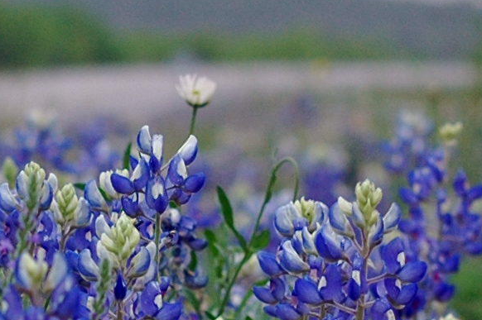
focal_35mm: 543
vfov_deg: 2.5
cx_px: -321
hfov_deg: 3.8
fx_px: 7264
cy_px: 399
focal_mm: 70
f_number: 8
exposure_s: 1/250
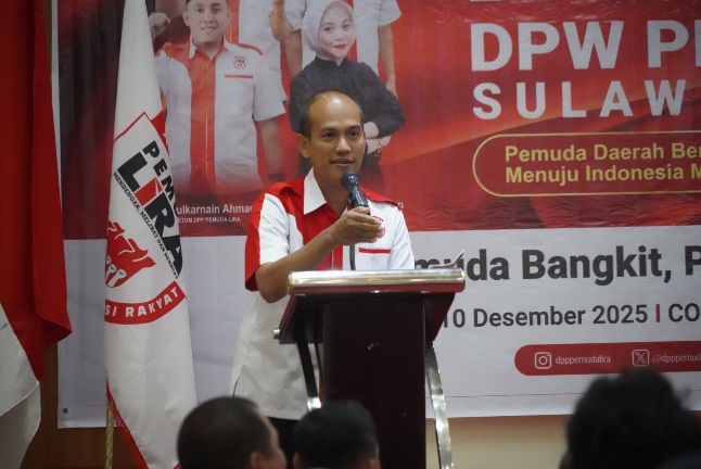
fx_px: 4677
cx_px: 350
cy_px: 234
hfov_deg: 8.6
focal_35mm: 240
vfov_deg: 5.7
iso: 32000
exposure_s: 1/250
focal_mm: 240
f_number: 6.3
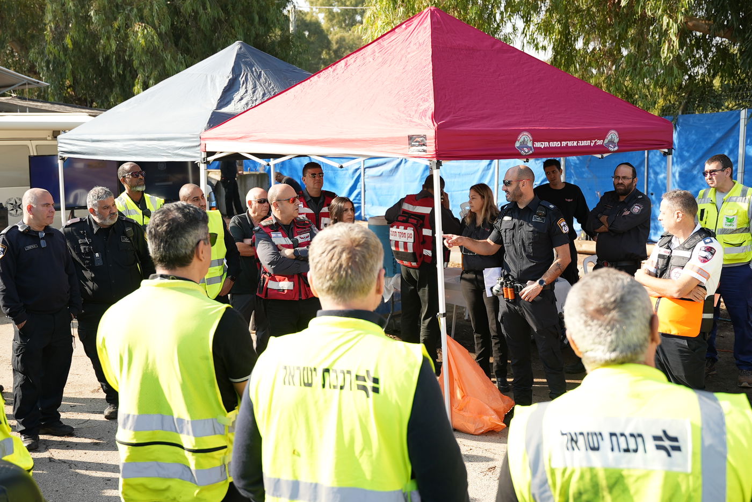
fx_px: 898
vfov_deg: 31.2
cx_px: 376
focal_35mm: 43
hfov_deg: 45.4
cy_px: 251
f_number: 2.8
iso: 80
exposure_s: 1/100
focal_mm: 29.2
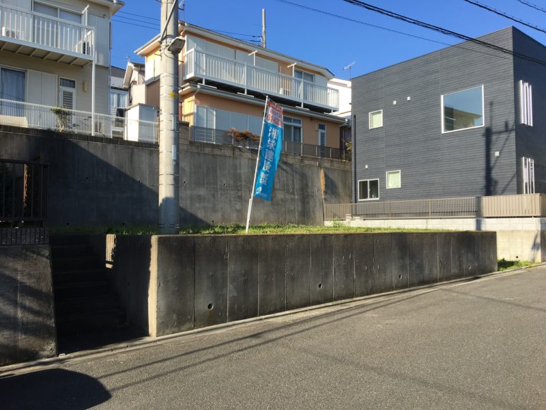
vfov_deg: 48.2
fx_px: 457
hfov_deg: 61.7
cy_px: 205
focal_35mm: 29
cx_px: 273
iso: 25
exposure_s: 1/962
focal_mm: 4.15
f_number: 2.2
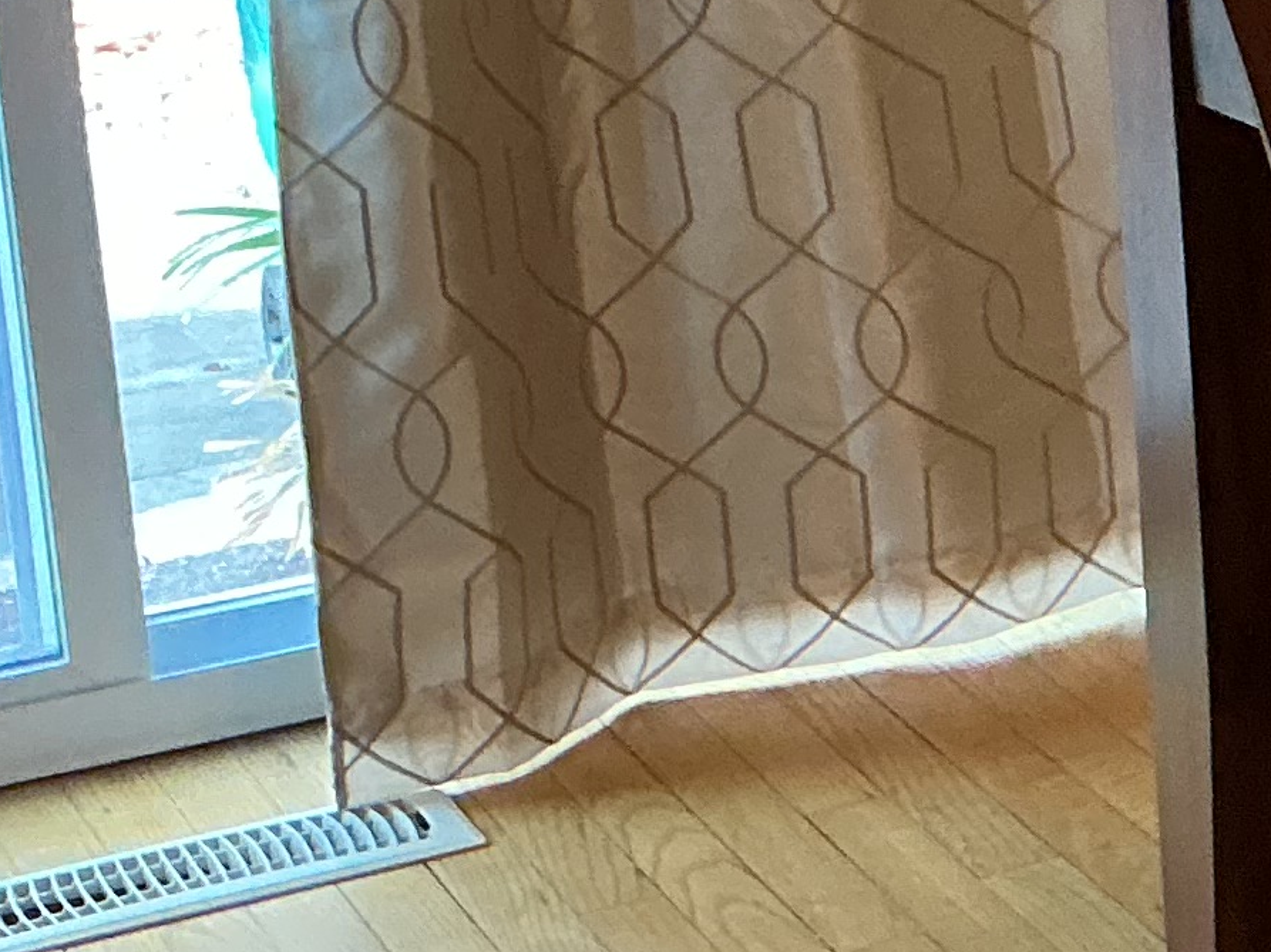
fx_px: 4808
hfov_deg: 12.8
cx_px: 2659
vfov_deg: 11.1
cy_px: -122
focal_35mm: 131
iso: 160
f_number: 1.8
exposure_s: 1/60
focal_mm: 3
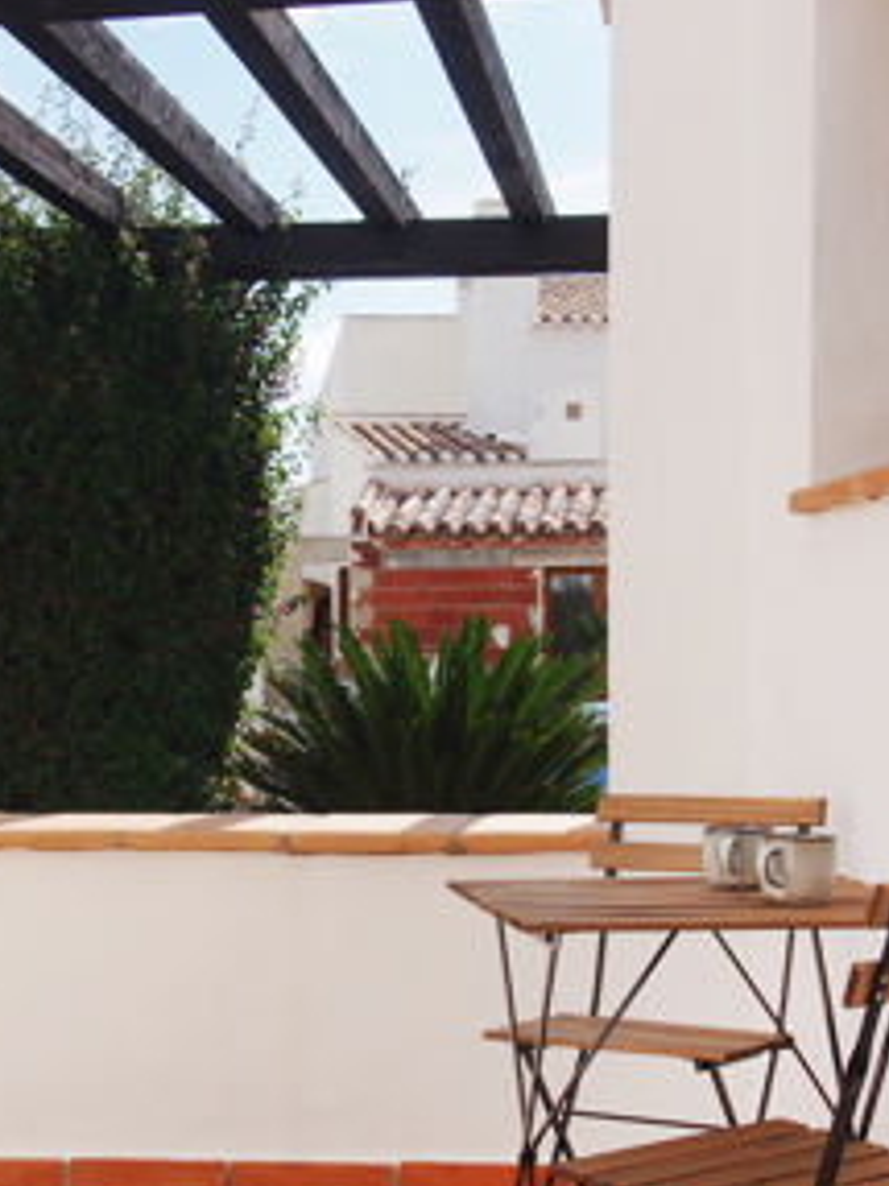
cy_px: 793
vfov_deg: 30.5
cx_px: 333
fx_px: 2159
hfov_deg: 23.2
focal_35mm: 63
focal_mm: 17
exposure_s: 1/400
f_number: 9
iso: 200
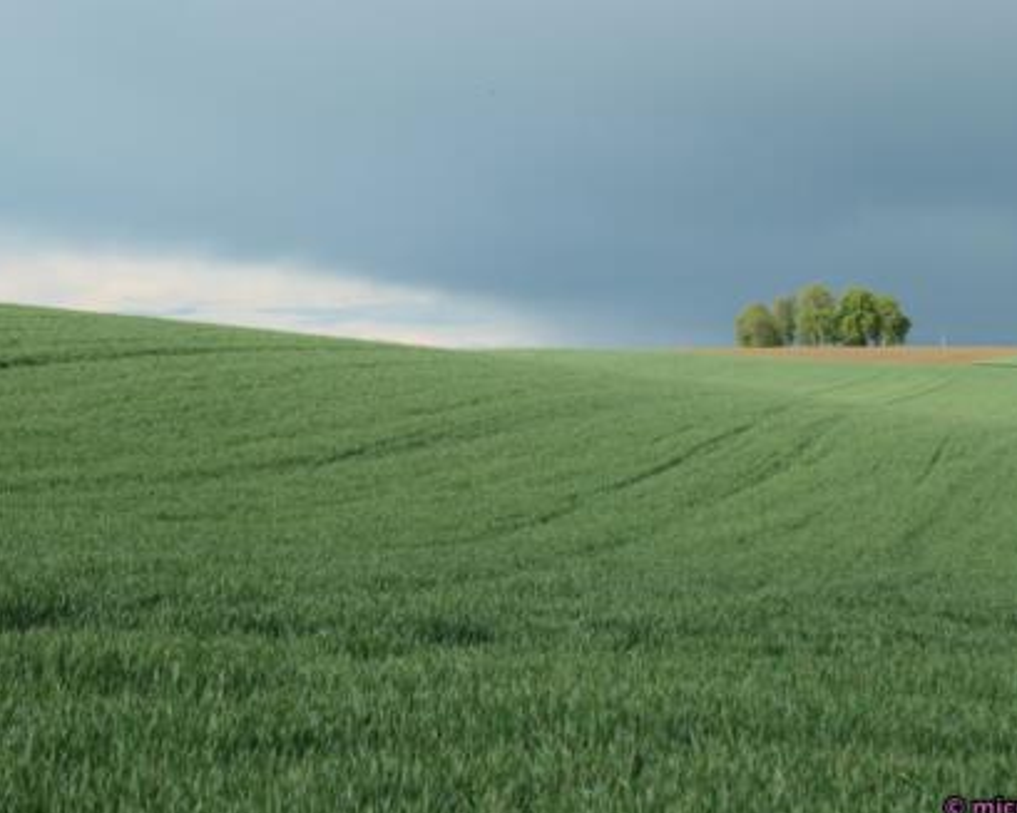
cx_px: 559
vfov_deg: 17.9
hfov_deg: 22.2
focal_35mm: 86
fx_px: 2588
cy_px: 411
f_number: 4.7
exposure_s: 1/800
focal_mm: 27.4
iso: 200
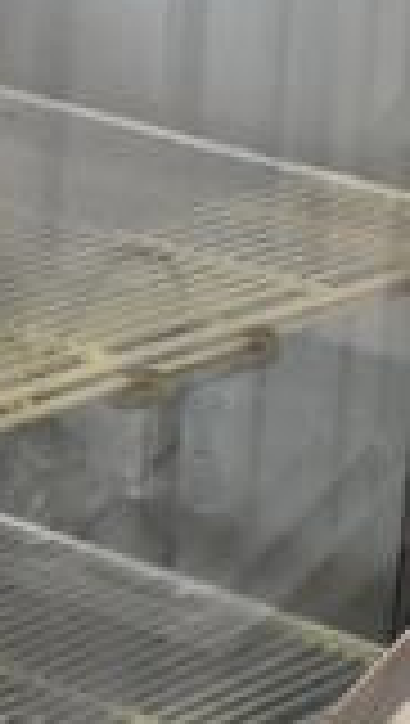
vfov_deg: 13.4
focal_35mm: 160
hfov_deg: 7.3
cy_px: 555
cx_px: -415
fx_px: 3081
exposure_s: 1/125
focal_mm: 18
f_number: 3.5
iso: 2500
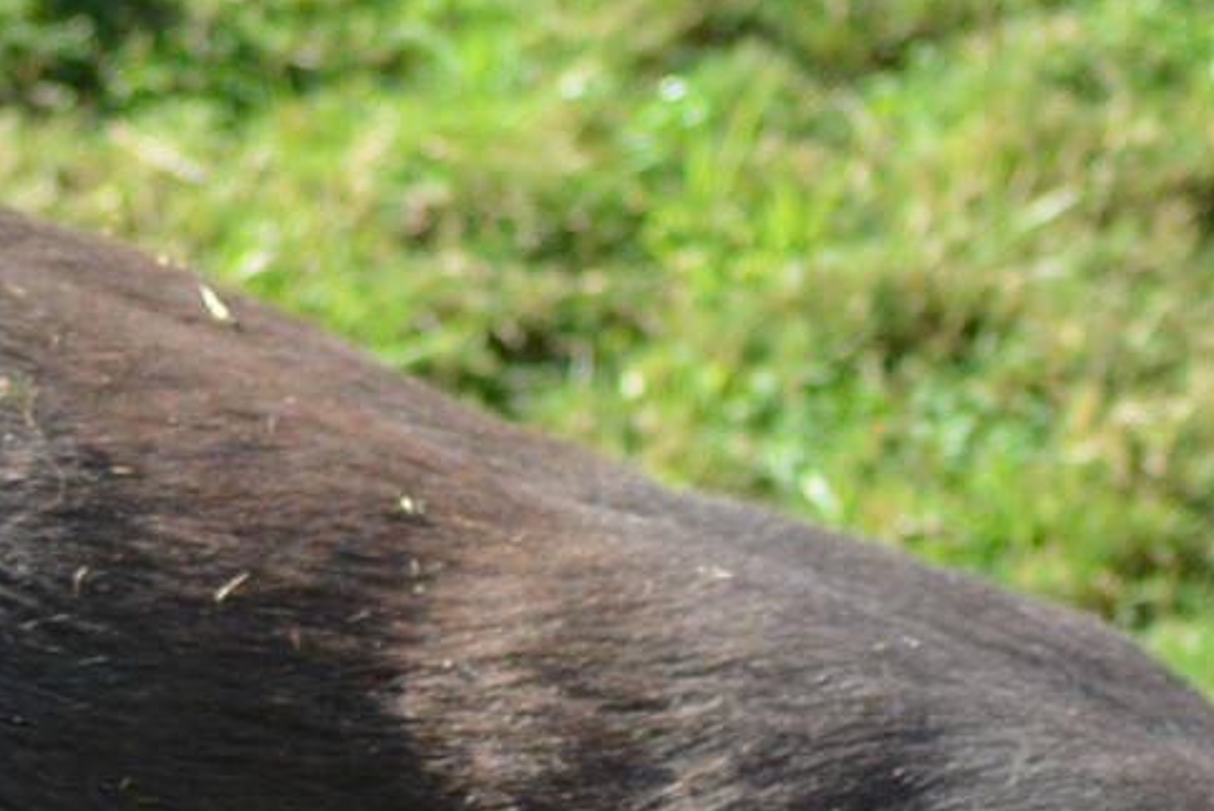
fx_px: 25969
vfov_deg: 1.8
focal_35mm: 770
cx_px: 139
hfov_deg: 2.7
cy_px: 882
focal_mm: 155
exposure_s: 1/1000
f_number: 4.5
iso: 560
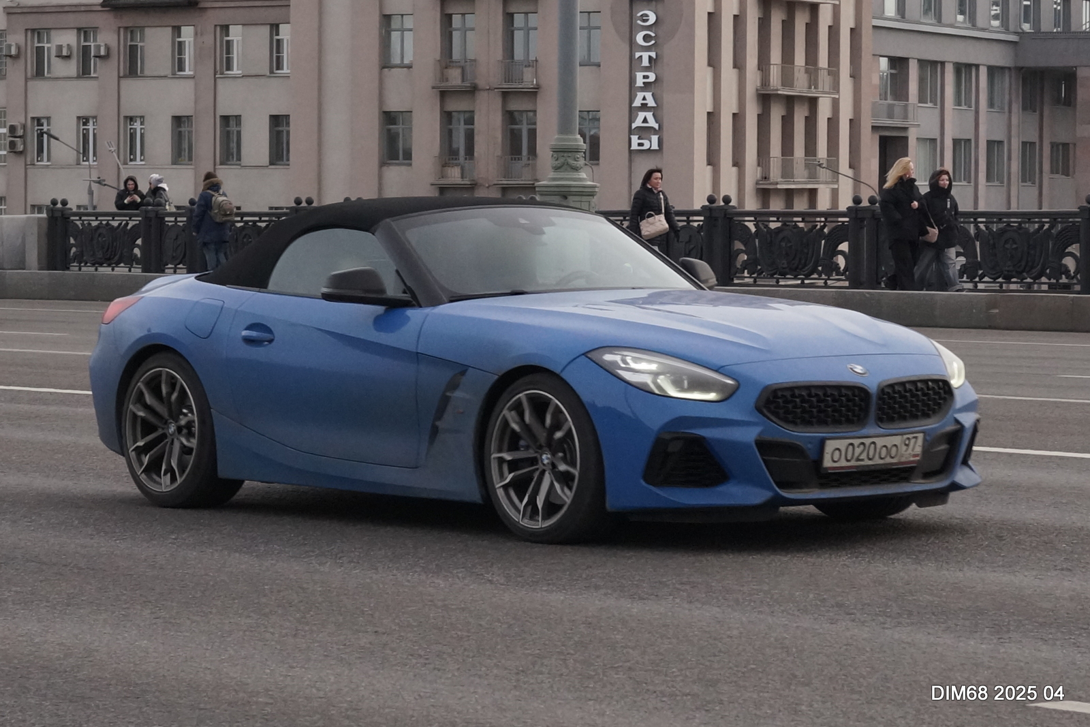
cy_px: 364
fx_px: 1514
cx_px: 545
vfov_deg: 27.0
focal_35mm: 50
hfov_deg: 39.6
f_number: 7.1
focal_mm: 50
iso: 1250
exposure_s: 1/1000
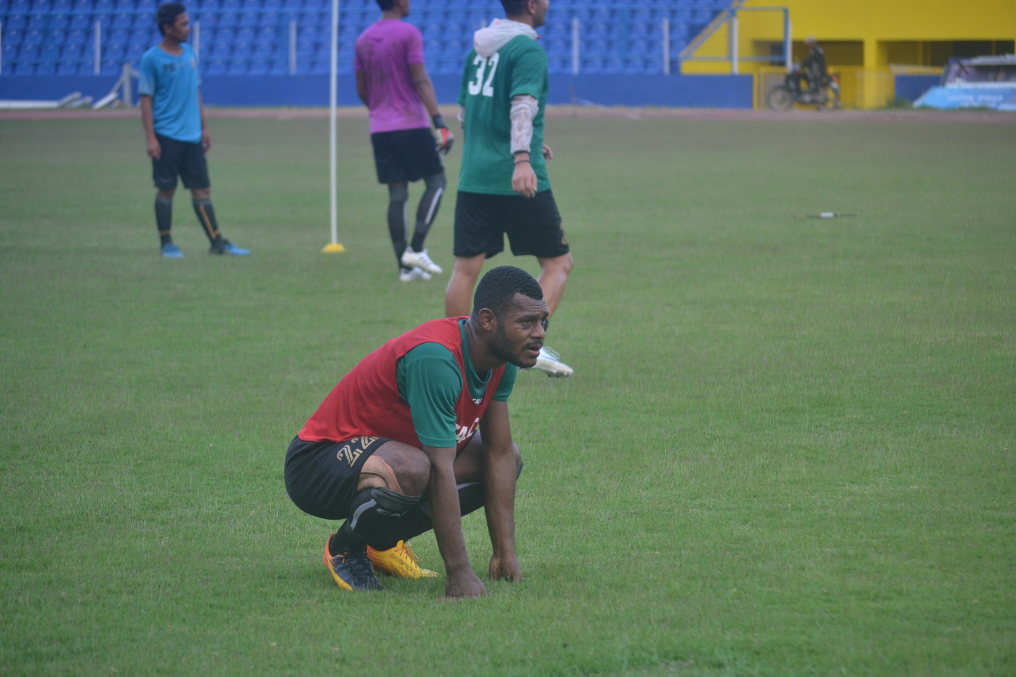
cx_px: 508
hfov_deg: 12.5
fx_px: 4656
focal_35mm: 165
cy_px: 338
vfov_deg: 8.3
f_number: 5
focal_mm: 110
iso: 450
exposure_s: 1/500
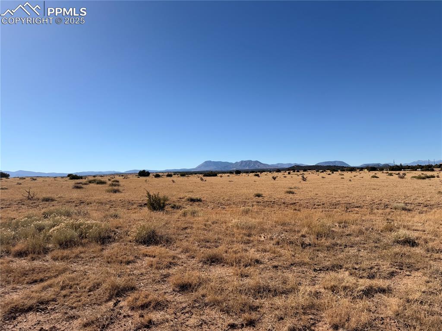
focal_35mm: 24
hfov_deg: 71.6
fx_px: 306
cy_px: 166
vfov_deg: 56.8
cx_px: 221
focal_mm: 6.76
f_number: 1.78
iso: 80
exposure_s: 1/7353
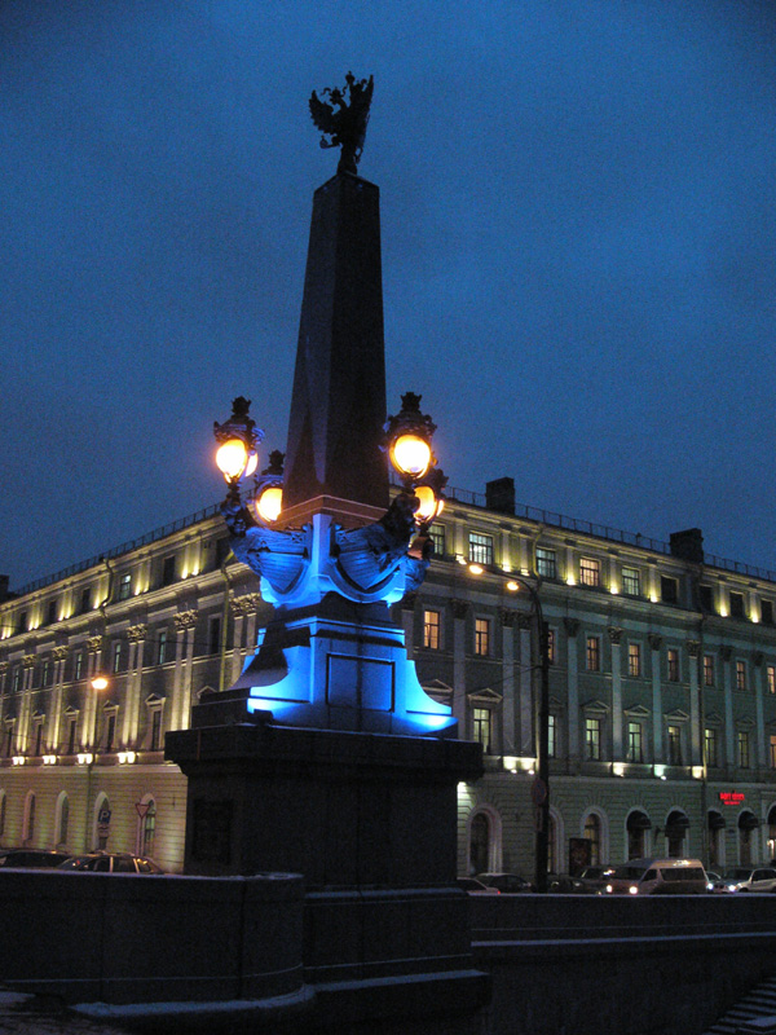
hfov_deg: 39.7
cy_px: 518
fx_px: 1076
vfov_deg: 51.4
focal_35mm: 36
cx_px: 388
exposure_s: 1/25
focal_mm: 6
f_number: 2.8
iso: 400
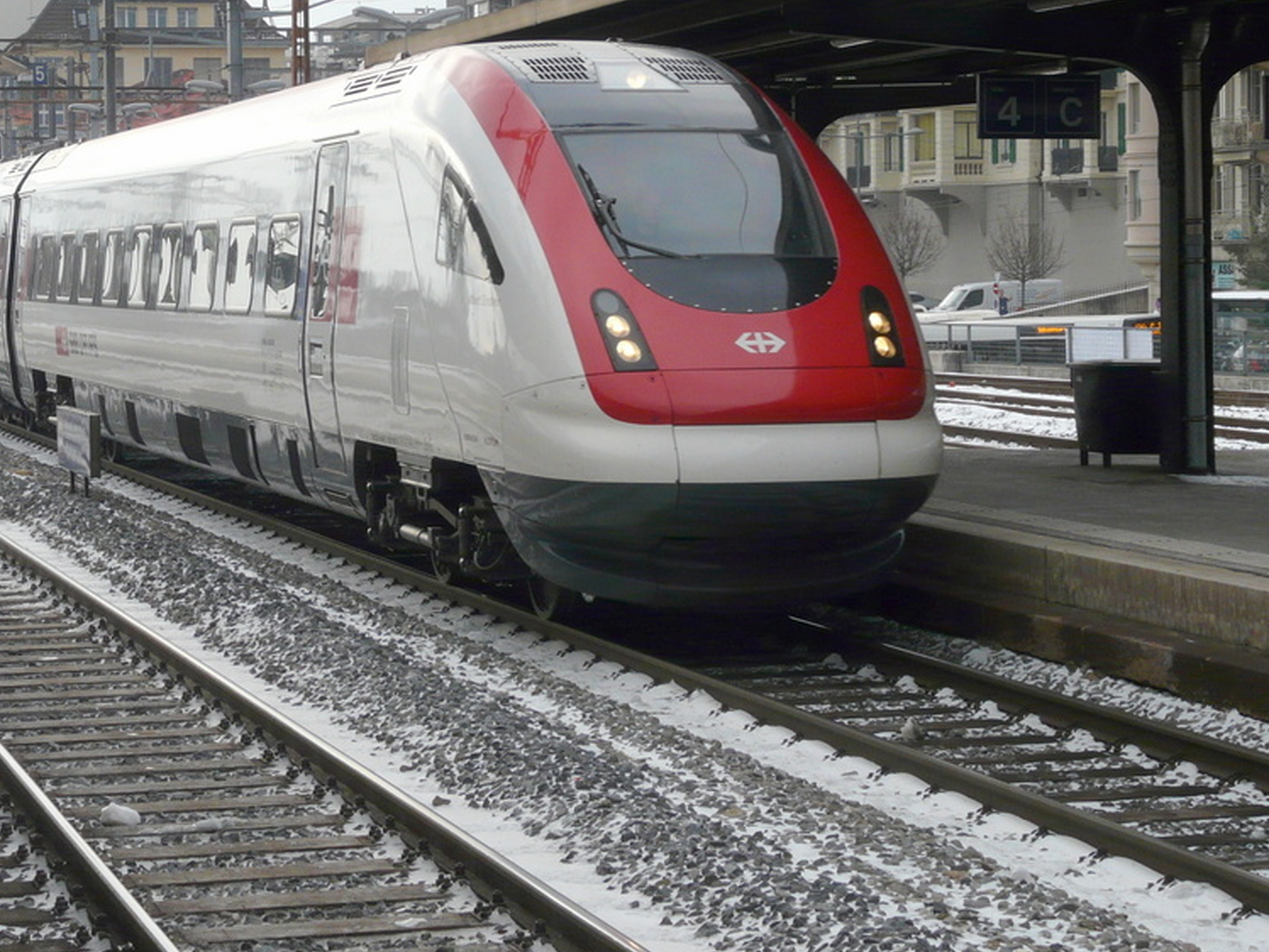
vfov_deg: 16.2
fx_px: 3337
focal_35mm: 91
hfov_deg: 21.5
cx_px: 530
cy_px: 289
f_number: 5
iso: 100
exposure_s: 1/250
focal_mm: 10.2
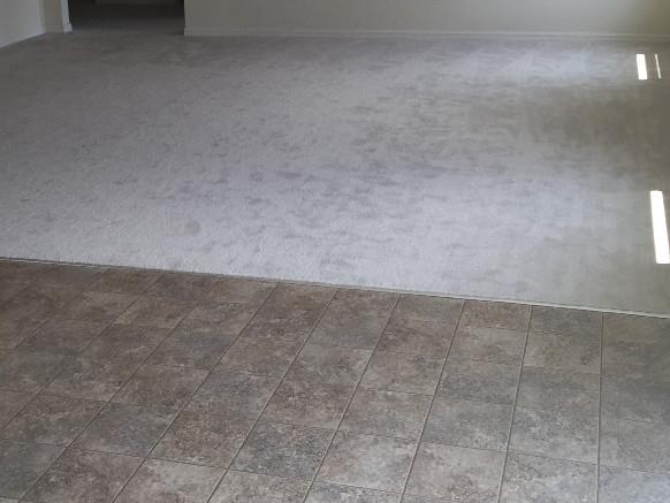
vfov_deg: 27.7
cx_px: 322
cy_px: 70
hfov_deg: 37.5
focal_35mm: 51
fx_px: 988
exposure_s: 1/120
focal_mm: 4.15
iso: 32
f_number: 2.2
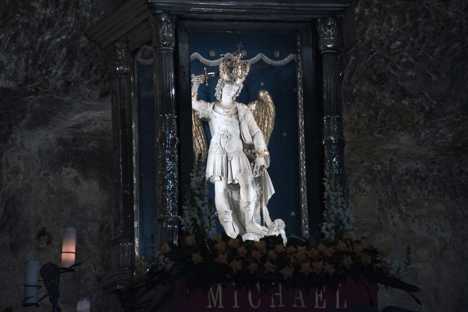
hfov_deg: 13.0
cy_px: 156
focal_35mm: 158
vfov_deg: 8.7
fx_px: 2047
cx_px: 234
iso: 6400
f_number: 5.6
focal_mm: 105
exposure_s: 1/60
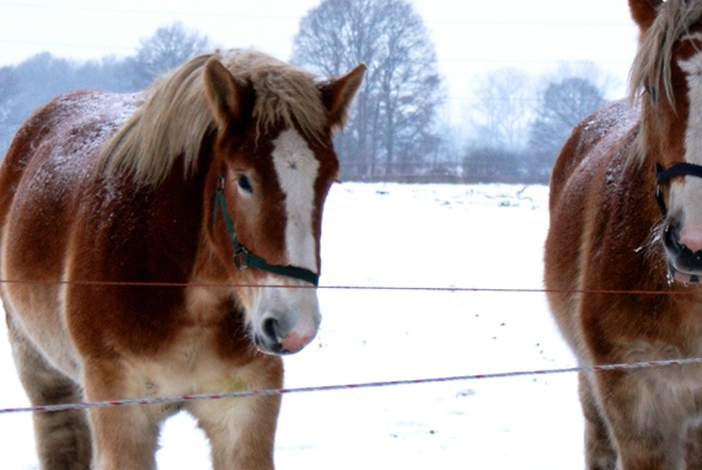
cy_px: 252
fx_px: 3280
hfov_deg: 12.2
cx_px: 314
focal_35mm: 168
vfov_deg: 8.2
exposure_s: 1/100
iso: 200
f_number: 5.6
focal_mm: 55
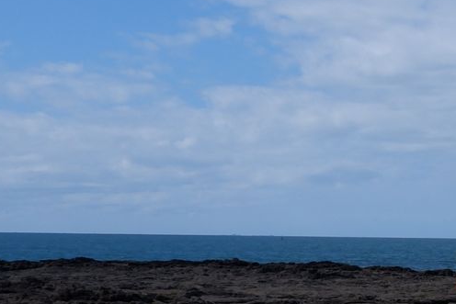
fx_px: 1470
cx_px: 1070
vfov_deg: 11.7
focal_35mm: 116
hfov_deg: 13.4
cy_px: 283
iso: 200
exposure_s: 1/420
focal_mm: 15.6
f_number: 13
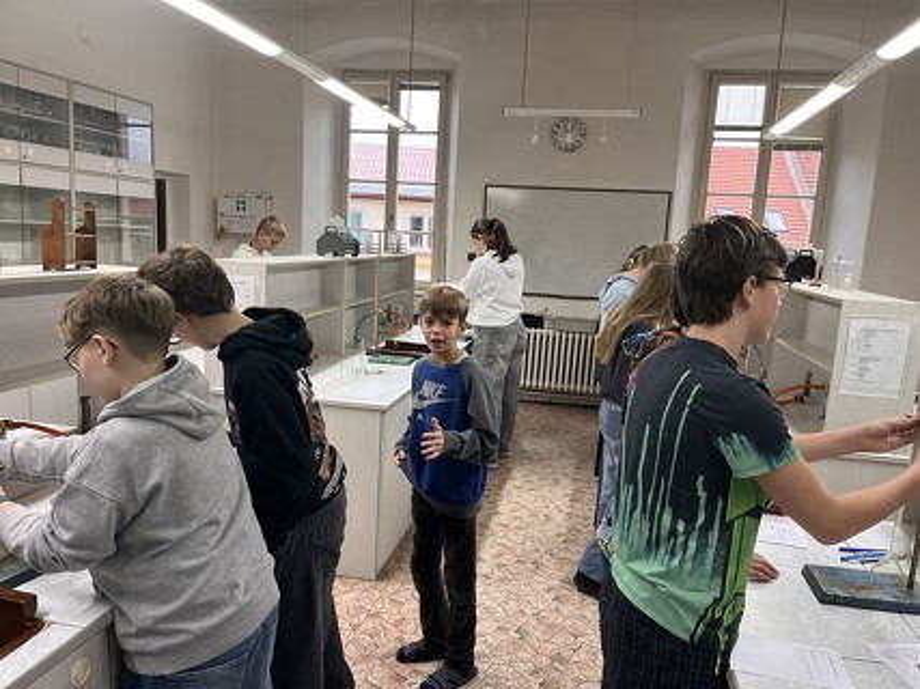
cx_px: 460
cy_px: 344
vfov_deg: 53.0
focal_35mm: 26
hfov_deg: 67.3
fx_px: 691
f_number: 1.6
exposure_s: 1/100
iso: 125
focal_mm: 5.1
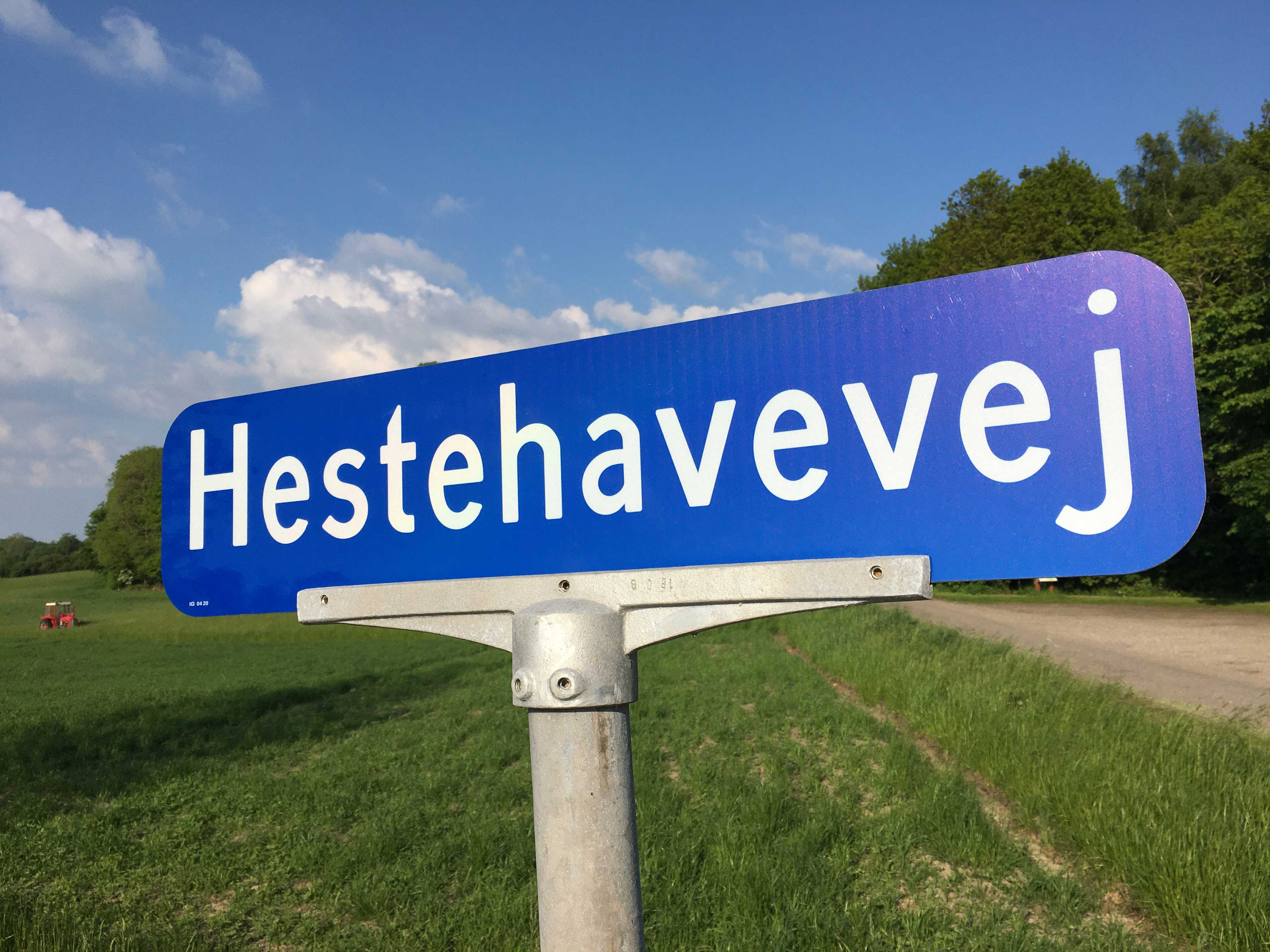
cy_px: 476
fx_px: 1064
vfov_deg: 48.2
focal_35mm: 29
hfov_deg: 61.7
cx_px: 635
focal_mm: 4.15
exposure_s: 1/2653
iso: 25
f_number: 2.2
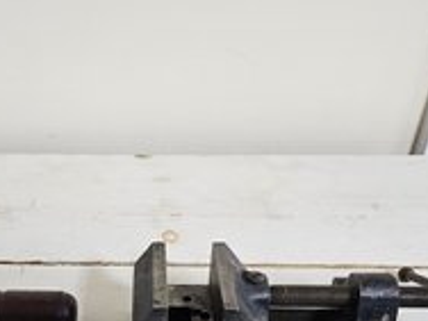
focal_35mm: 42
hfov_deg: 43.3
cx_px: 106
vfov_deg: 33.5
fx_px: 519
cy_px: 249
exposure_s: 1/120
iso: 250
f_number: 1.7
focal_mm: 6.3
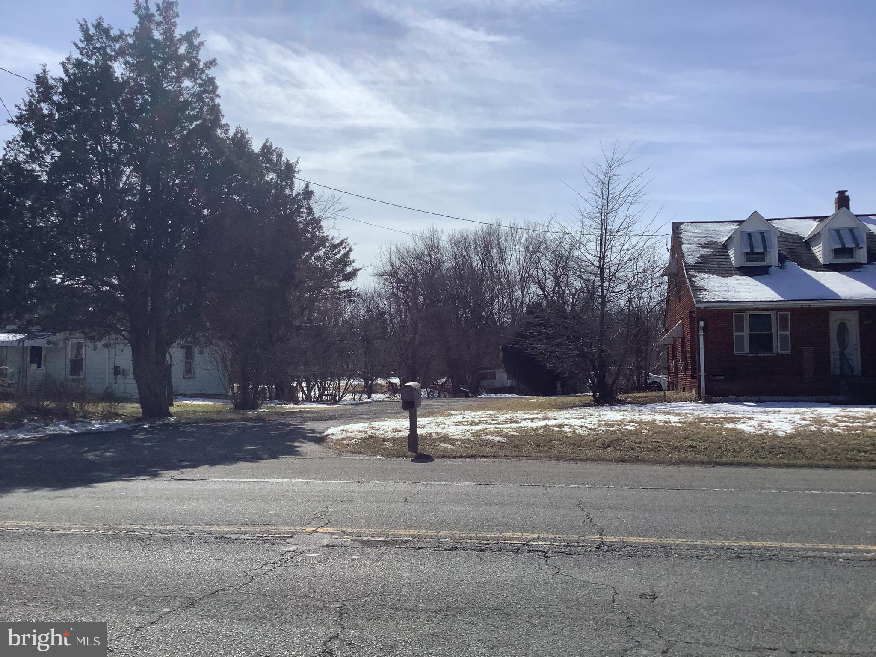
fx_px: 784
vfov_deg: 45.4
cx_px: 438
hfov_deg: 58.4
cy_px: 328
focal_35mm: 31
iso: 25
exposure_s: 1/3401
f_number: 2.4
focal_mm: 3.3
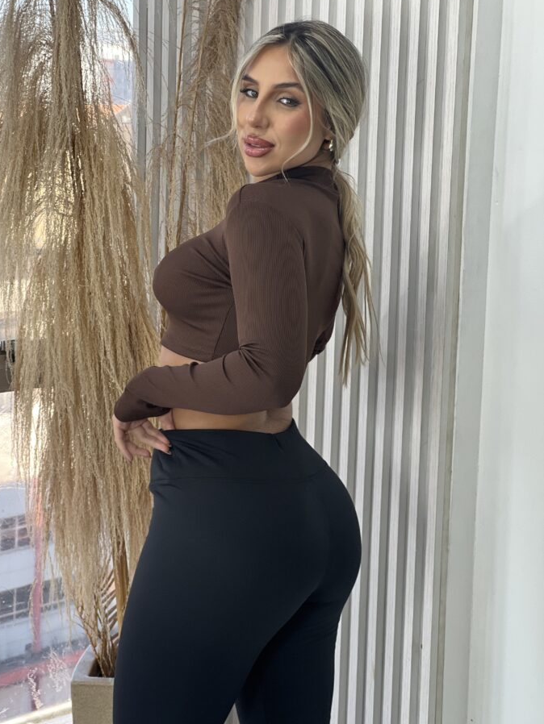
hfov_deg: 18.4
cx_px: 264
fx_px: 1676
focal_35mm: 80
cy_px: 365
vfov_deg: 24.4
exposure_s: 1/120
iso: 100
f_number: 2.8
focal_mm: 9
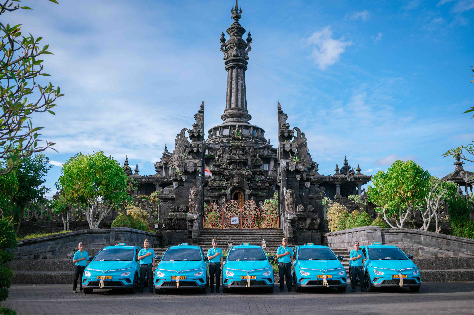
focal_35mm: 35
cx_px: 237
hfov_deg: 54.5
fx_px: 461
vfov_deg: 37.8
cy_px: 158
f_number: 2.8
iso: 160
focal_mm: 35
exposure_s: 1/1250
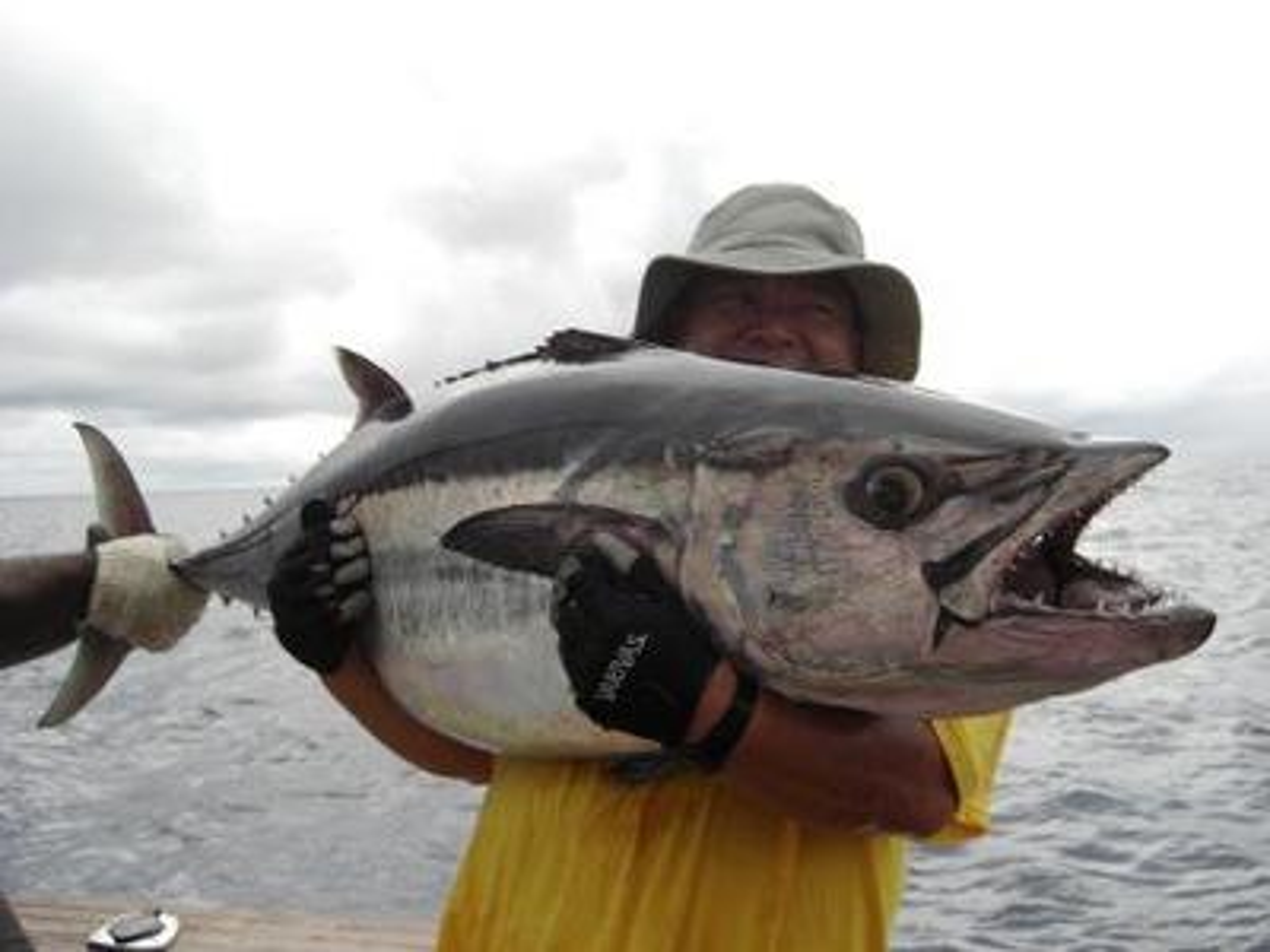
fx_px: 1394
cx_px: 635
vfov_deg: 37.7
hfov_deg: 49.0
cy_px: 476
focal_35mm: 38
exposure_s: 1/200
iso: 80
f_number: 2.8
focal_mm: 7.9
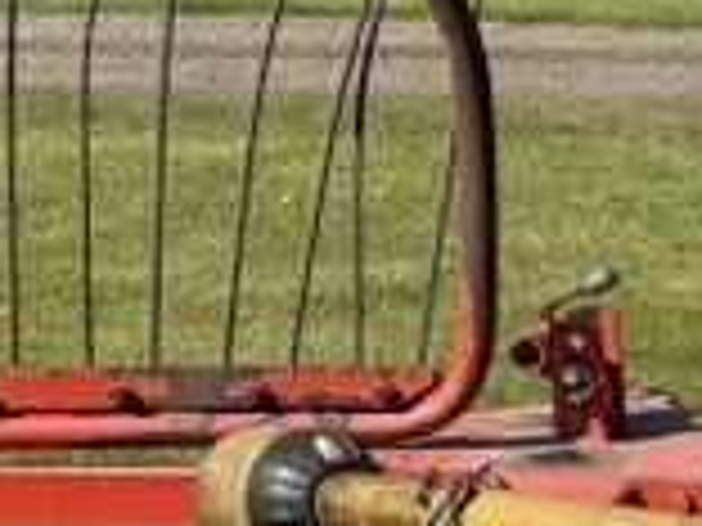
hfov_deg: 12.6
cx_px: 1656
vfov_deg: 11.4
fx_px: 2494
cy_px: 868
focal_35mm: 123
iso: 80
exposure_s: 1/3425
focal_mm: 6.76
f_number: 1.78
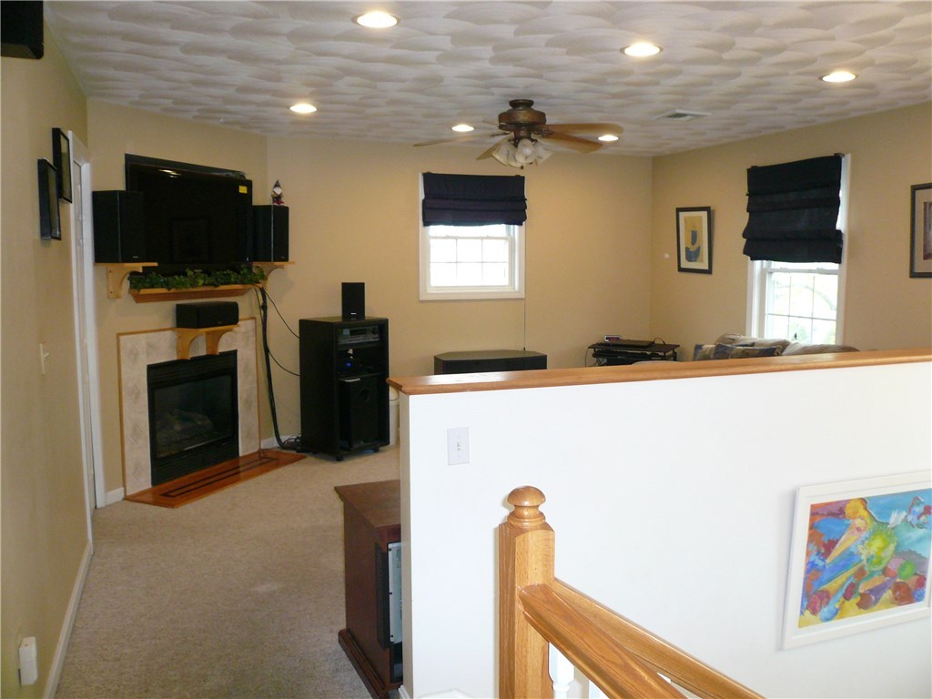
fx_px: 754
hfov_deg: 63.4
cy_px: 350
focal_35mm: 28
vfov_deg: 49.7
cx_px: 466
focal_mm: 4.6
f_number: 2.8
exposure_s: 1/30
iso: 160
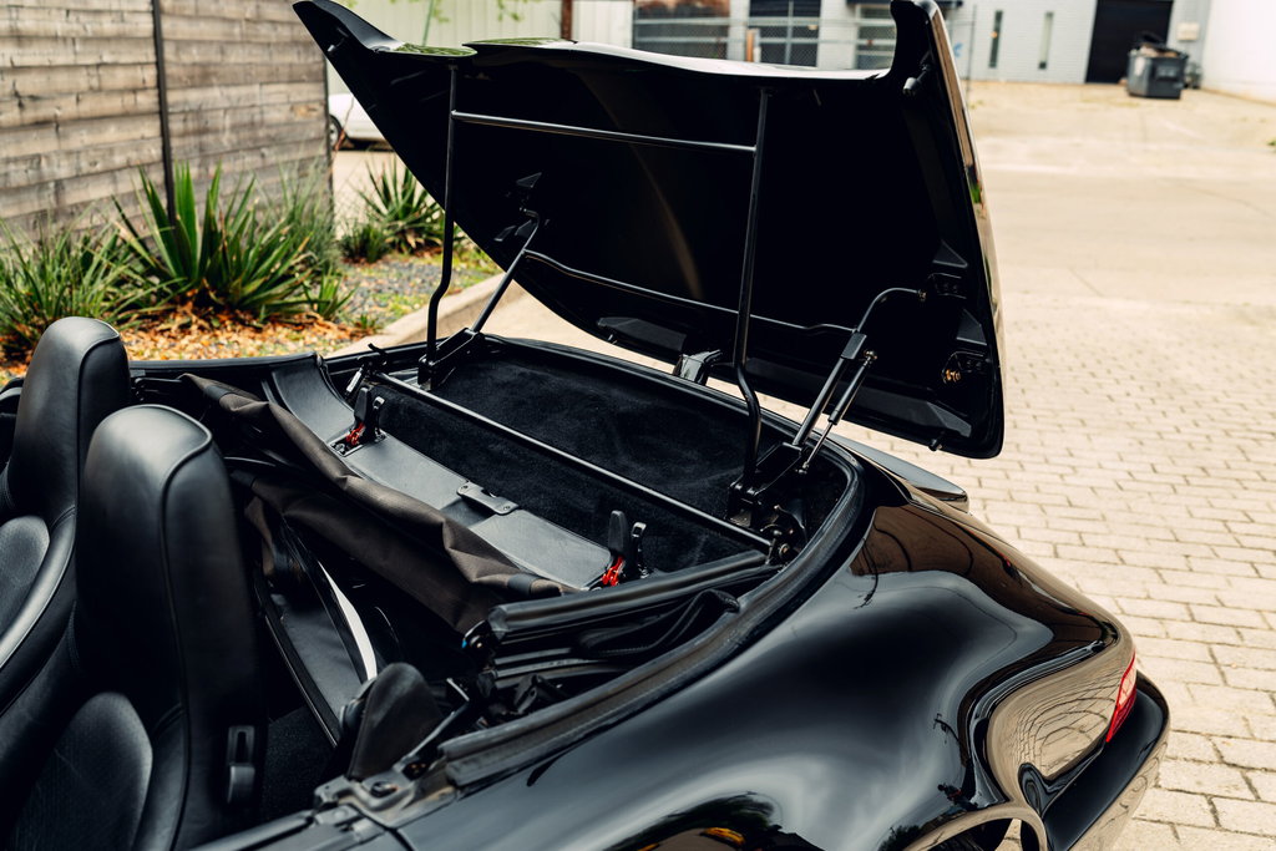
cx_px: 638
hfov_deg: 54.4
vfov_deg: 37.9
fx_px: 1241
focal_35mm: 35
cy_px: 426
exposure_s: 1/50
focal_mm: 35
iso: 200
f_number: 4
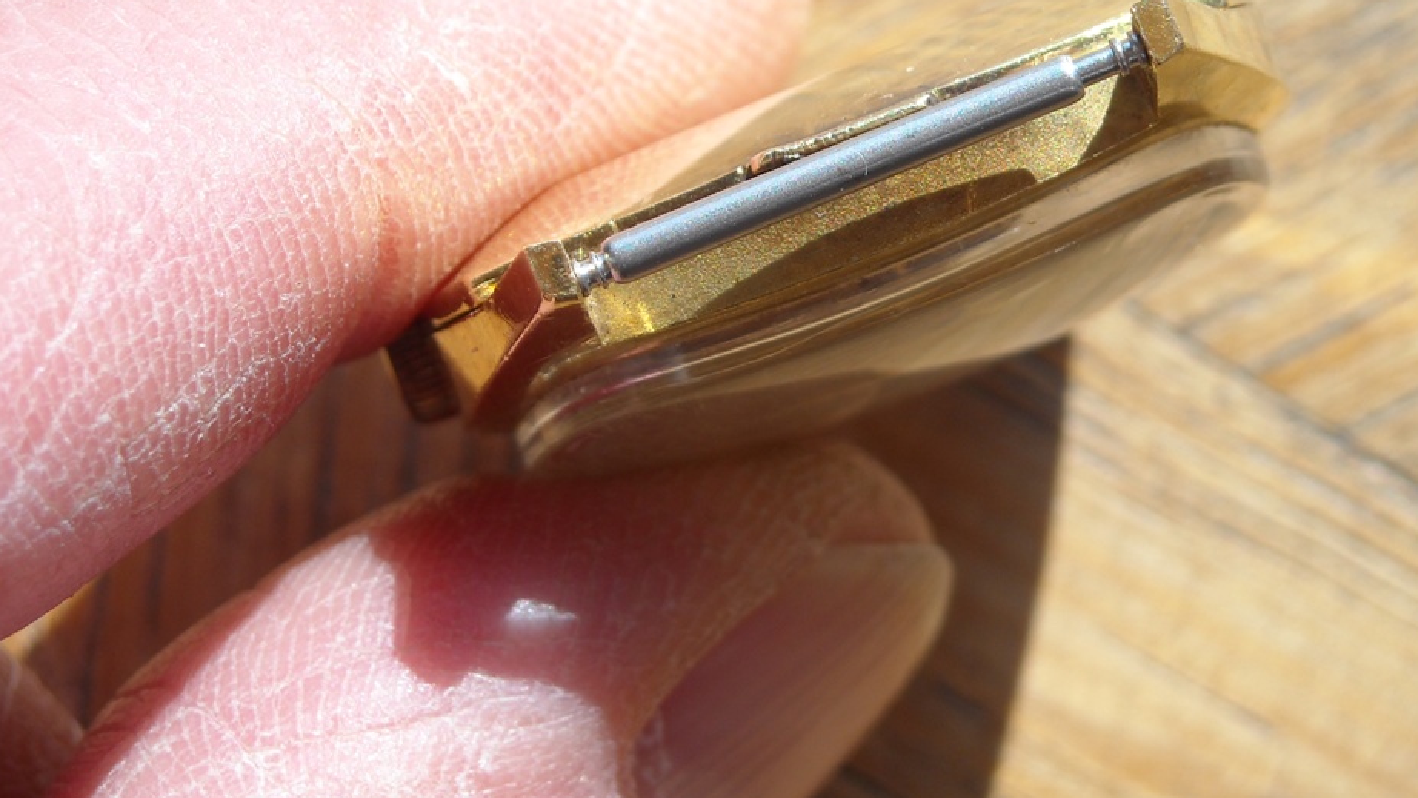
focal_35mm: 127
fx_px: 4776
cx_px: 749
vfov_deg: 9.5
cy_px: 252
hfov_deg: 16.9
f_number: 4.7
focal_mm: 17.1
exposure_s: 1/209
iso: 64
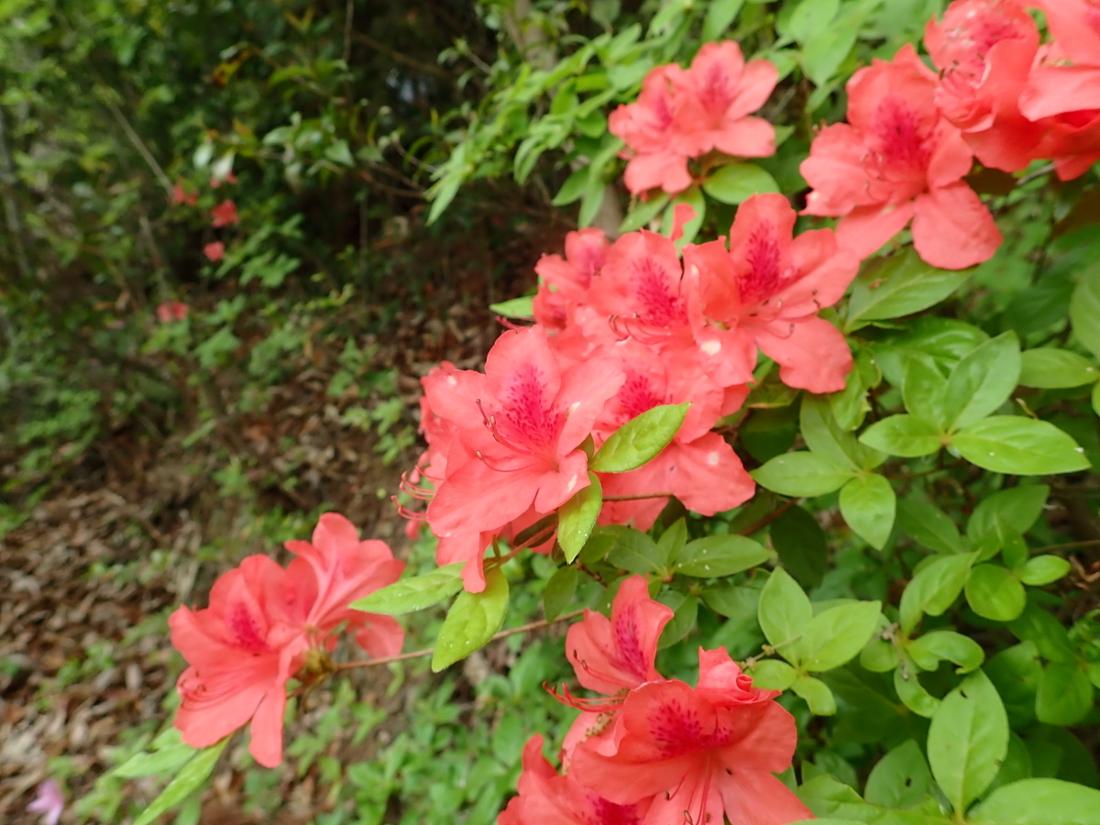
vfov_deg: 54.9
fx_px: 794
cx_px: 550
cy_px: 412
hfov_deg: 69.4
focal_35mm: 25
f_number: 2.8
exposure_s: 1/40
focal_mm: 4.5
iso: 100
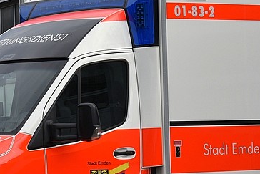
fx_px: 1517
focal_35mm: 210
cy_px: 132
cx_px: 146
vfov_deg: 6.5
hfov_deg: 9.8
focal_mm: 85
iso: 400
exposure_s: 1/250
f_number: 8
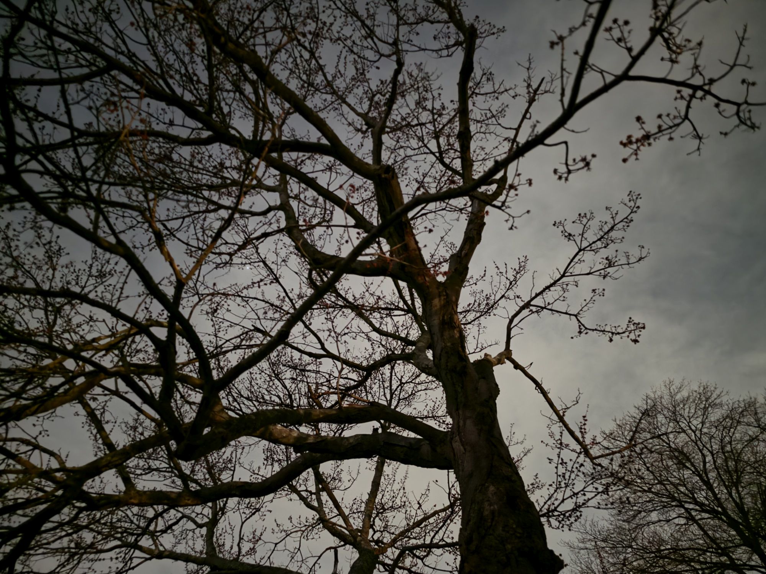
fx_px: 509
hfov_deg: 73.9
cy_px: 287
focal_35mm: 23
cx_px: 383
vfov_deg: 58.9
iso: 2000
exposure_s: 1/4
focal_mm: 6.5
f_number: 1.4
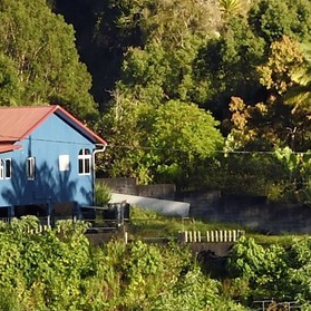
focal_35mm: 621
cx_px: 289
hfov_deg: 2.8
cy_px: -936
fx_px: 6312
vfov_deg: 2.7
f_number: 9
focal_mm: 85
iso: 200
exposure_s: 1/250
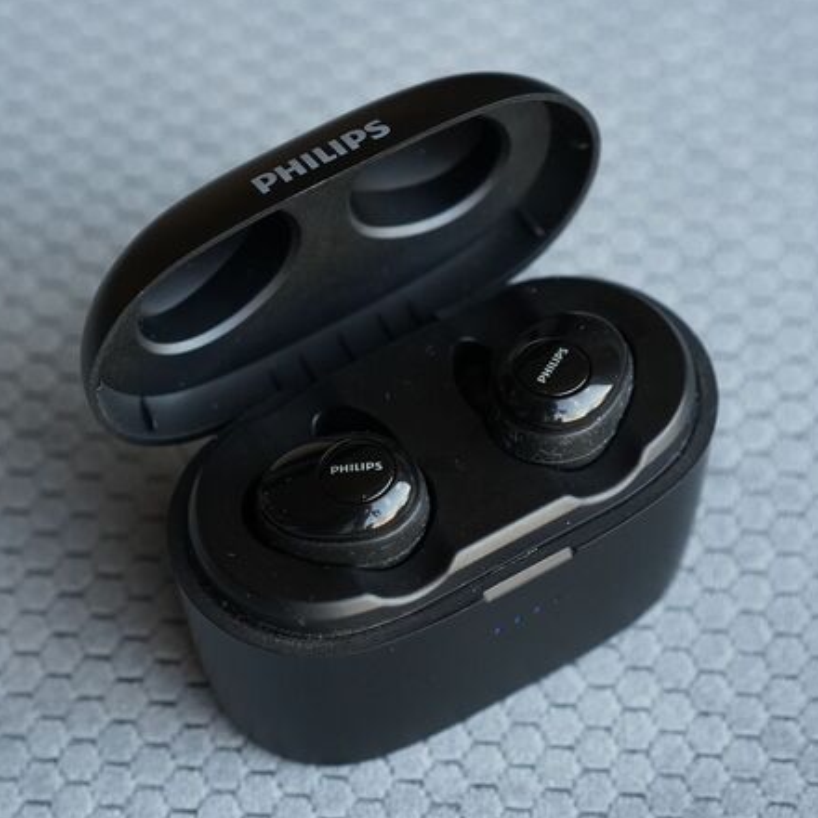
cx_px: 392
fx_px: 2353
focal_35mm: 88
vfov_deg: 19.7
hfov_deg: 19.7
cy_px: 442
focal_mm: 55
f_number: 4
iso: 1600
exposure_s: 1/250
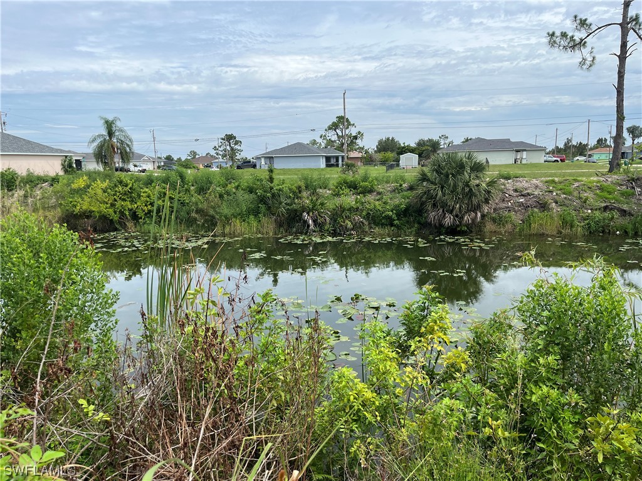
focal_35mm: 26
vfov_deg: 53.1
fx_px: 482
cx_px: 321
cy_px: 240
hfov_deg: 67.3
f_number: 1.6
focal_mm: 5.1
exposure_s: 1/3413
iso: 50
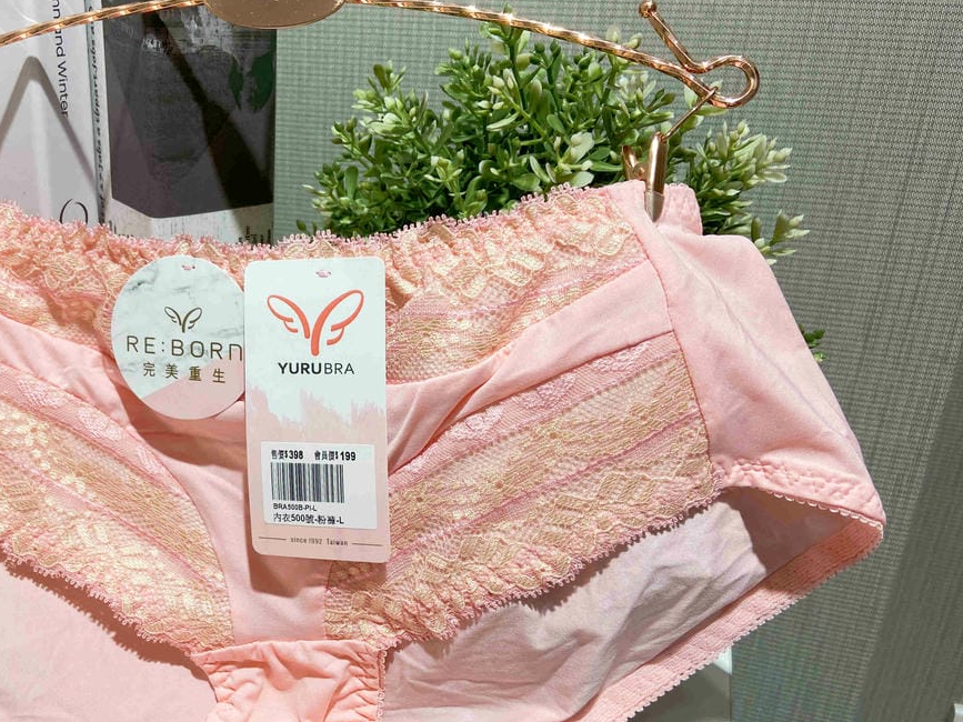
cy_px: 397
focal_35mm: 36
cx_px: 305
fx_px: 1001
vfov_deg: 39.6
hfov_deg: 50.3
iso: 50
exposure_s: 1/120
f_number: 1.8
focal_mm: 4.25
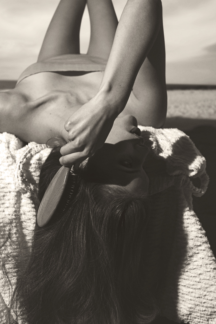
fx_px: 450
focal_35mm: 50
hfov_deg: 27.0
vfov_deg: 39.6
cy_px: 162
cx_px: 108
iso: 500
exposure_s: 1/250
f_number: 5
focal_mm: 50
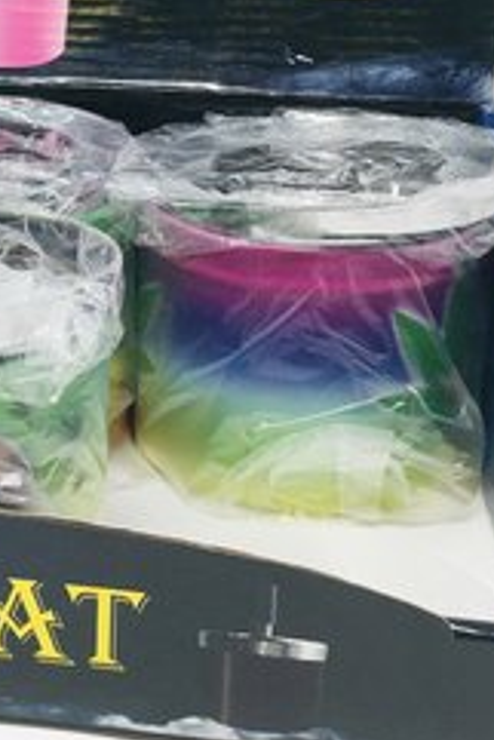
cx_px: -49
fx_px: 1644
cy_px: 163
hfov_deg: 16.6
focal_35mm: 80
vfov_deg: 25.0
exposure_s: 1/120
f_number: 2.2
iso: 40
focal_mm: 4.15
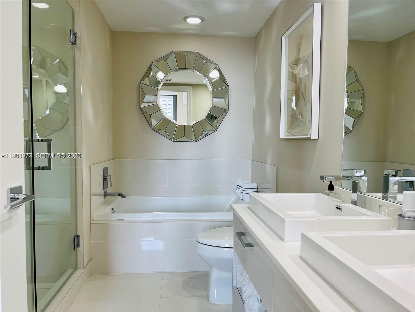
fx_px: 312
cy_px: 156
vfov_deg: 53.1
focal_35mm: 26
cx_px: 208
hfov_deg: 67.3
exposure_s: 1/120
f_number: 1.6
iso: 80
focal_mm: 5.1
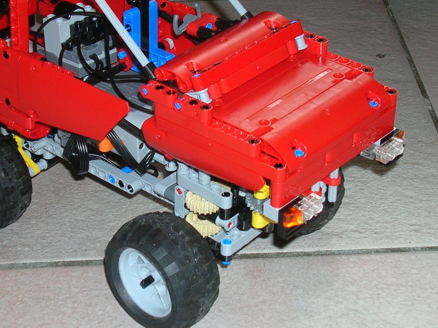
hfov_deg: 23.0
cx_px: 168
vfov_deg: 17.3
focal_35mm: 85
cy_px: 128
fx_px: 1074
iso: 50
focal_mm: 8.5
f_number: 3.3
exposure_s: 1/60.1
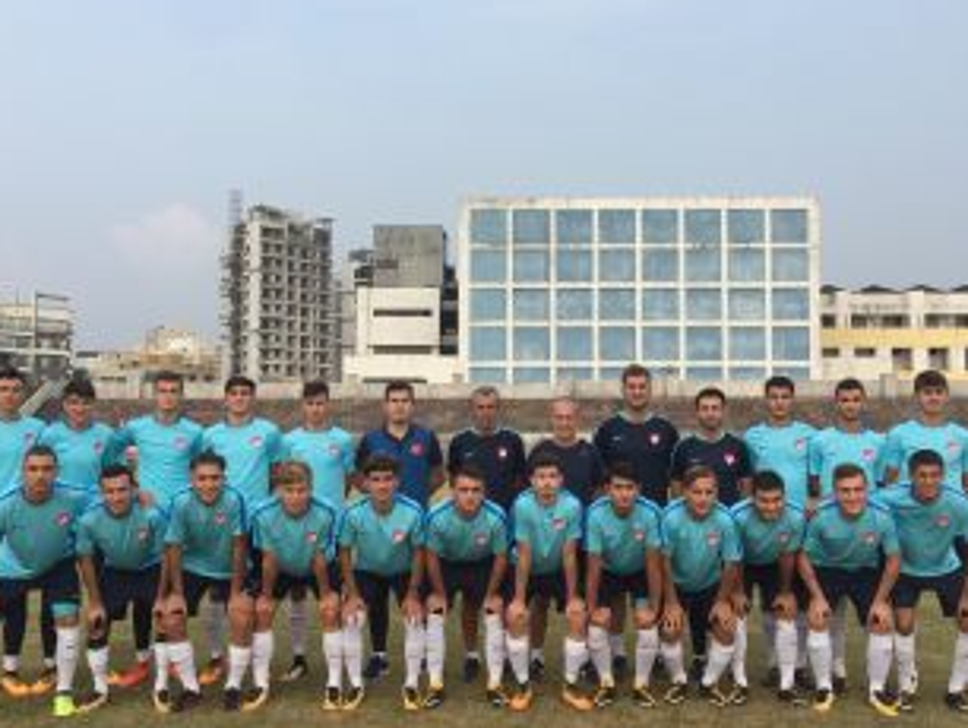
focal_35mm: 36
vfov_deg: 39.7
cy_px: 375
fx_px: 1007
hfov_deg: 51.3
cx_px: 487
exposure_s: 1/791
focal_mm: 4.15
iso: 32
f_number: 2.2
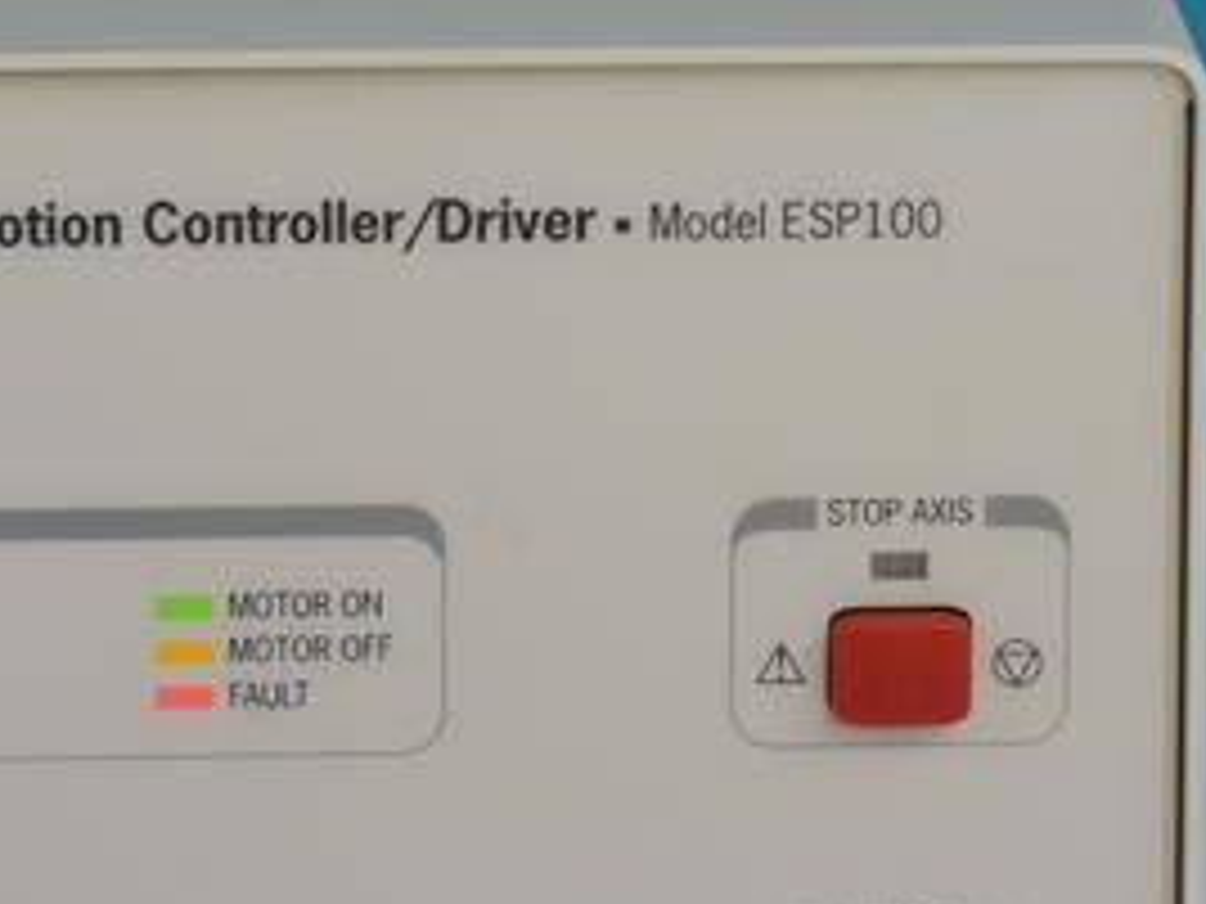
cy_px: 666
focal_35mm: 358
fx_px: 12472
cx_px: 608
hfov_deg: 5.5
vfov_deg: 4.2
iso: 400
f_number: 14
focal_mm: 120
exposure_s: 1/3.2
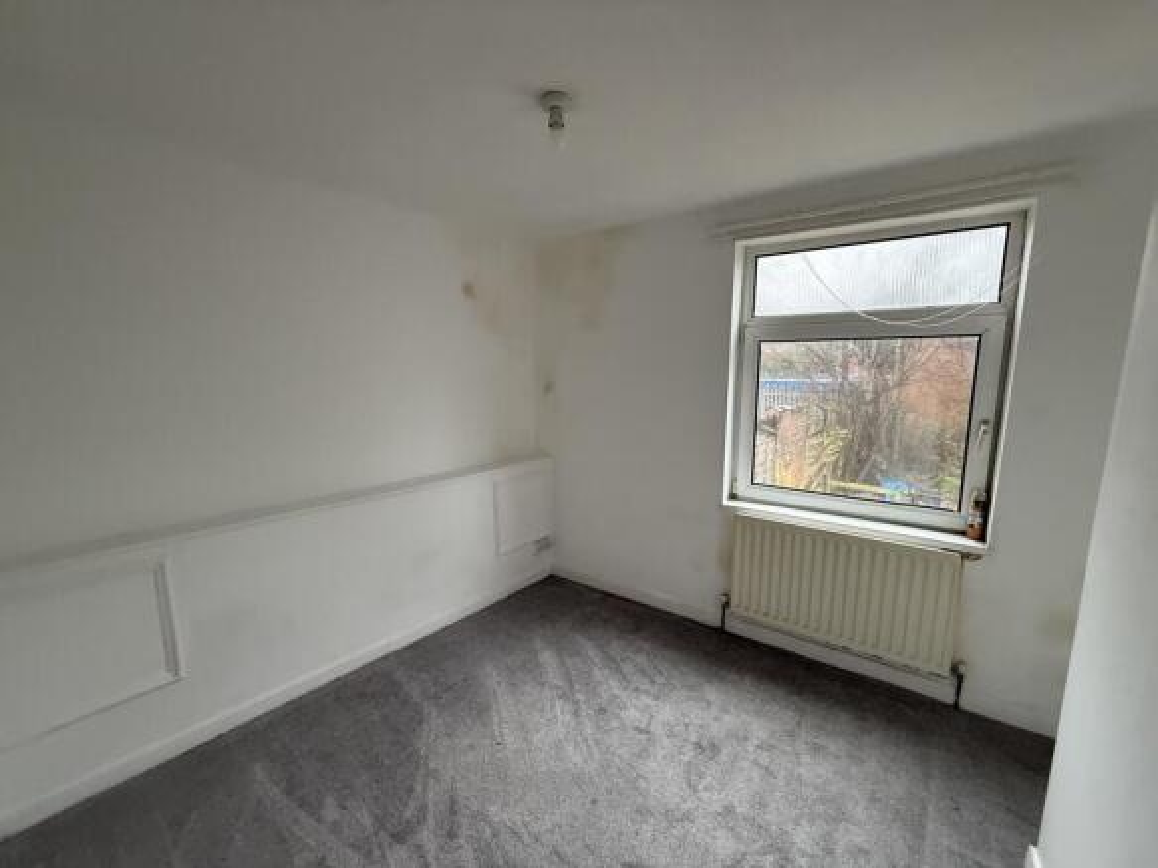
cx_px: 579
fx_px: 468
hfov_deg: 102.1
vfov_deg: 85.7
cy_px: 434
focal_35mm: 14
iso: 320
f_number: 2.2
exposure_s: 1/74
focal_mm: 2.22
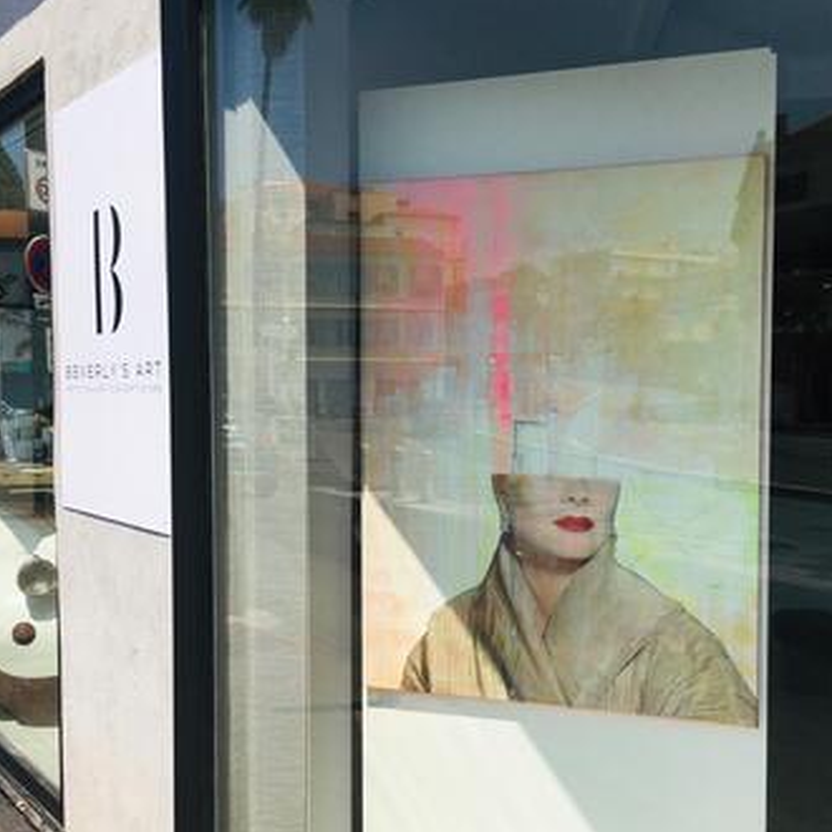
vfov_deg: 47.2
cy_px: 436
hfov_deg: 47.2
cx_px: 419
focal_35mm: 35
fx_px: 952
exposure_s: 1/2137
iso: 25
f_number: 2.2
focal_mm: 4.15
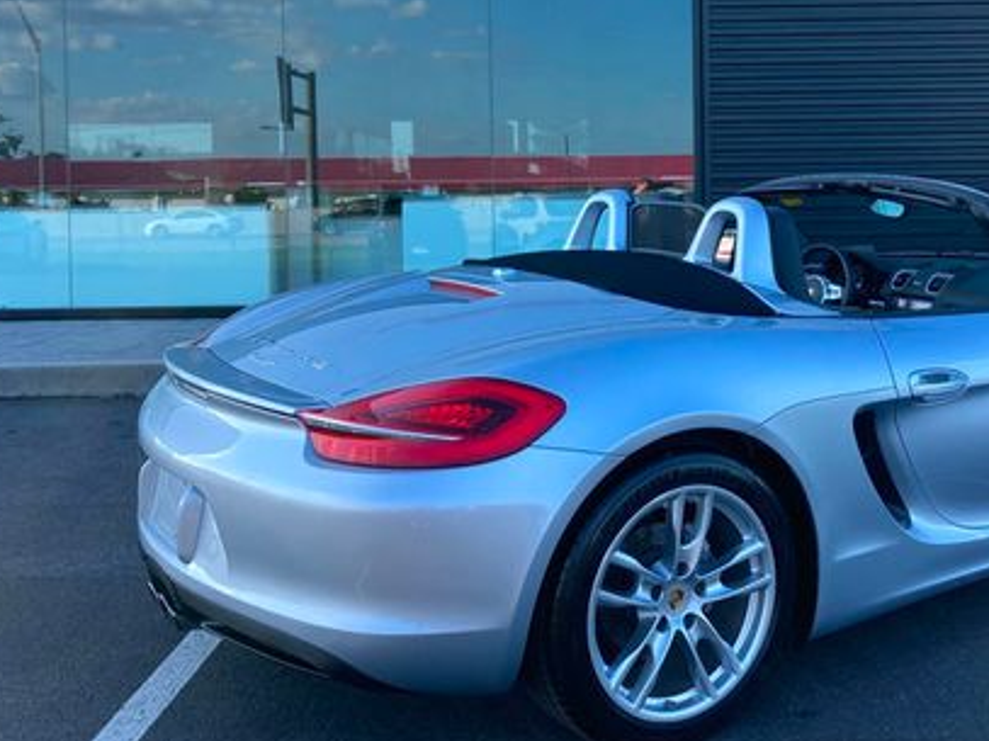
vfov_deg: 32.4
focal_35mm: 44
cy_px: 214
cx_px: 663
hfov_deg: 42.4
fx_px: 1257
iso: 20
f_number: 1.8
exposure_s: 1/453
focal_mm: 3.99
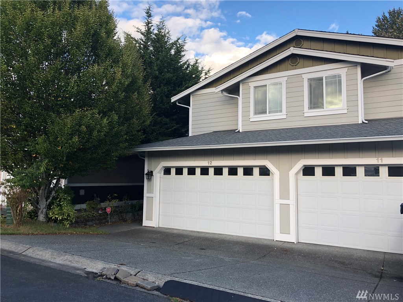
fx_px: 326
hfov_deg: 63.4
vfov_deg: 49.7
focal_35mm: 28
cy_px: 151
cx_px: 202
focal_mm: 4
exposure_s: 1/313
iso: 20
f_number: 1.8
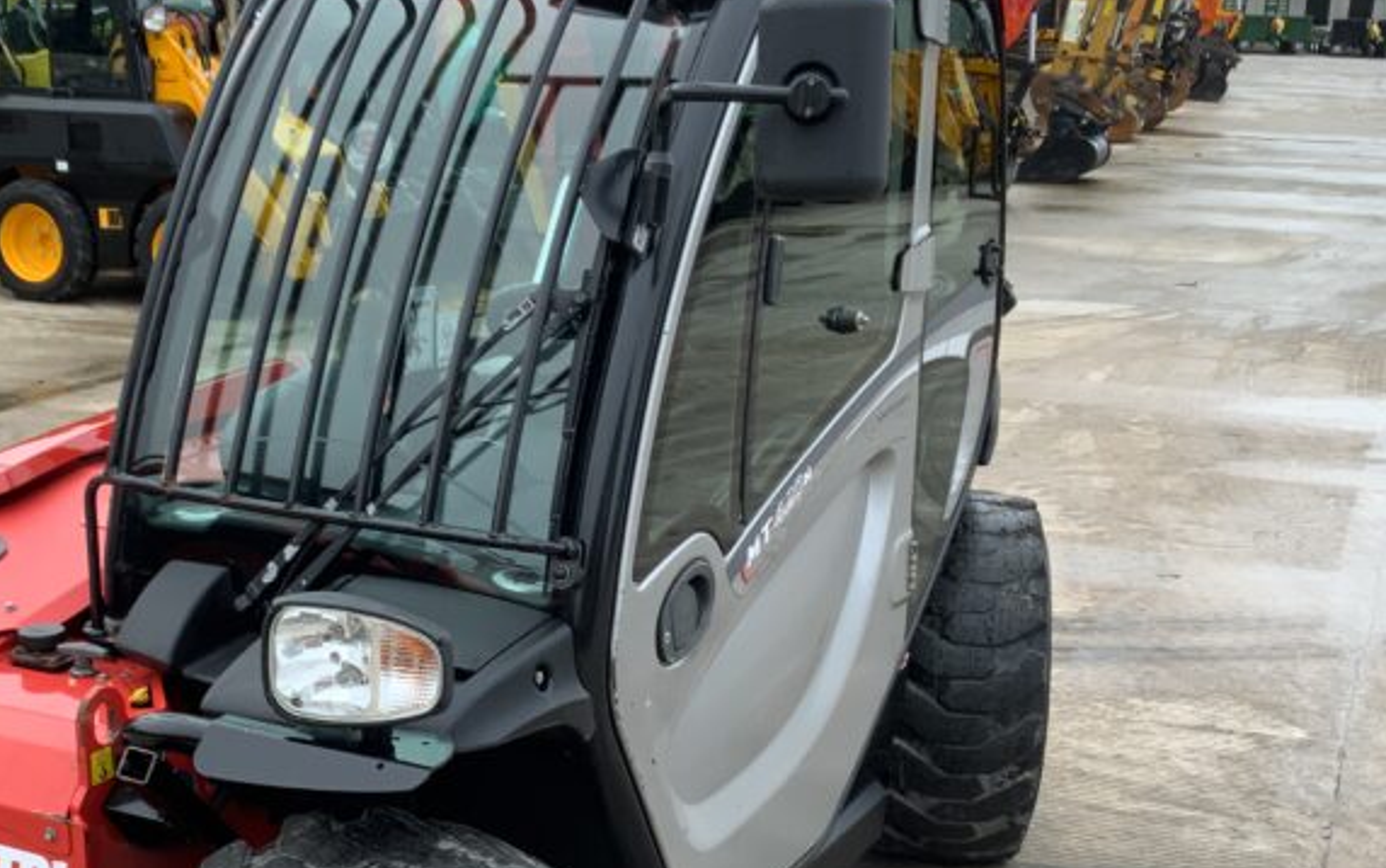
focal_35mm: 55
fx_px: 2078
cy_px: 669
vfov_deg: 23.3
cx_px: 458
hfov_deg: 36.5
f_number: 1.8
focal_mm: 3
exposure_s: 1/139
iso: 16
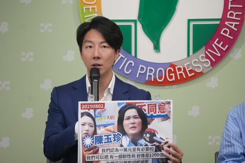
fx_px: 1843
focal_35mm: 271
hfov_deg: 7.6
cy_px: 83
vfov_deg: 5.1
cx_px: 116
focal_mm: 170
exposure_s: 1/320
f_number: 6.3
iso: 3200
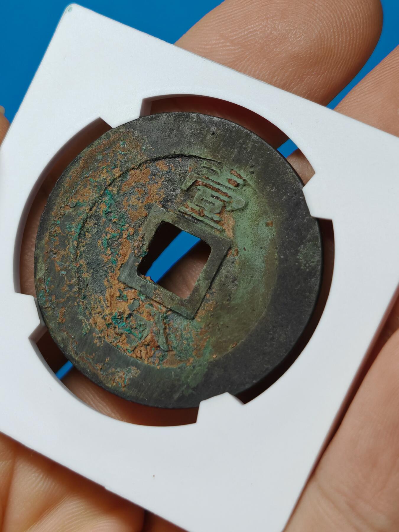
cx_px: 200
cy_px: 266
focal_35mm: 95
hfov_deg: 15.6
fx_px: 1460
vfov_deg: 20.7
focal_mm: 7.62
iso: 50
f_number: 1.6
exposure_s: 1/110
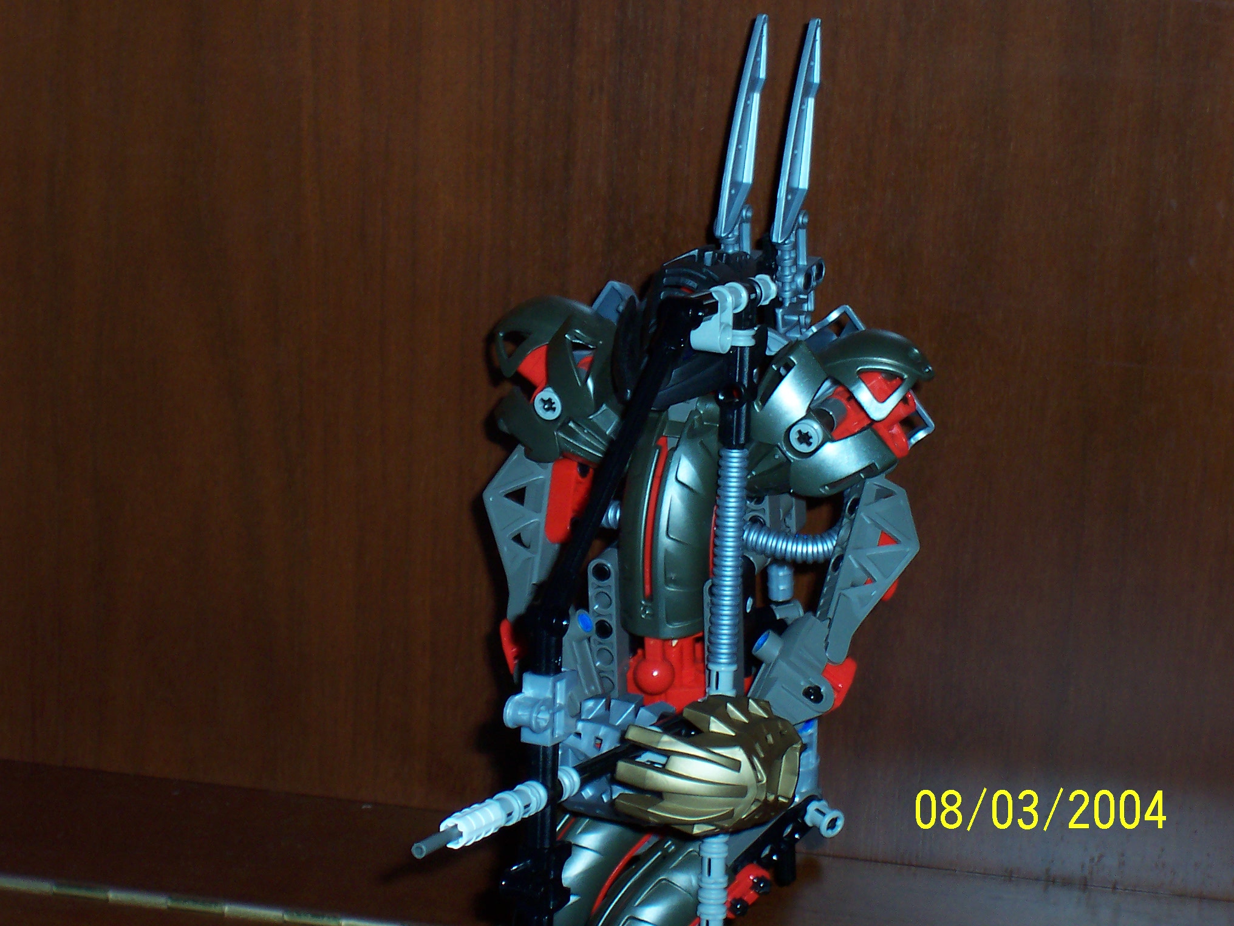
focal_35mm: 111
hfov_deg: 17.7
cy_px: 463
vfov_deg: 13.3
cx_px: 617
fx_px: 3957
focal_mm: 16.8
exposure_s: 1/90
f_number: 4.8
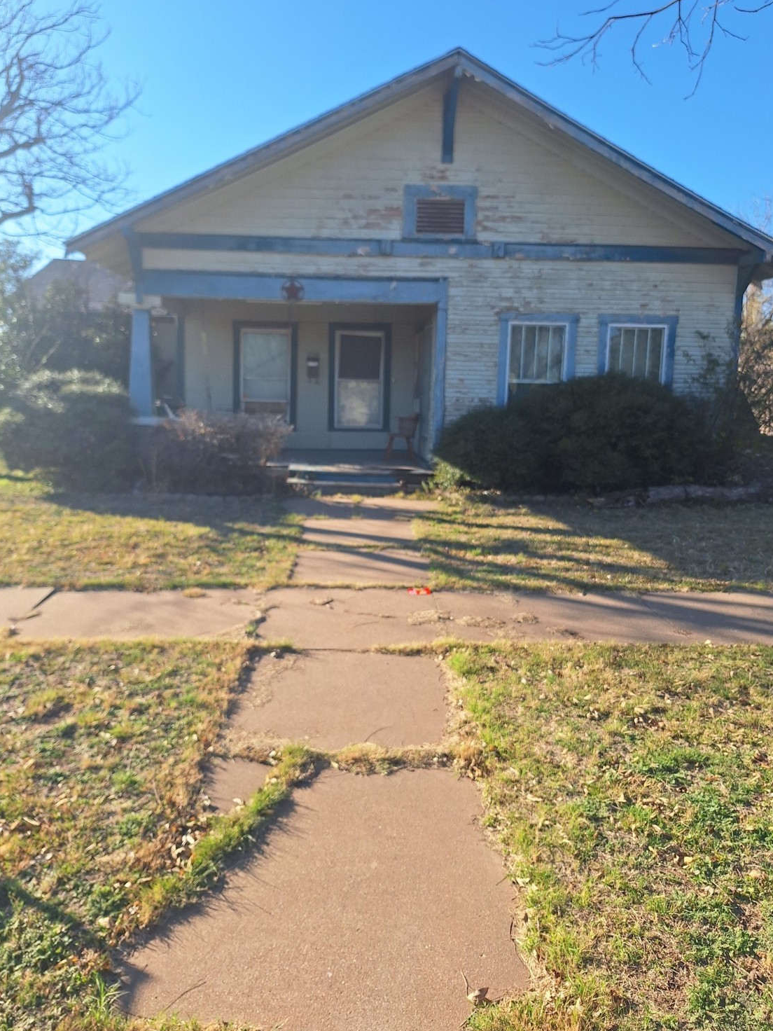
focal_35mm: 24
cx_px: 389
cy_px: 498
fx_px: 715
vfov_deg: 71.6
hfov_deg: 56.8
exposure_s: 1/1912
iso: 40
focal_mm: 5.54
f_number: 1.8
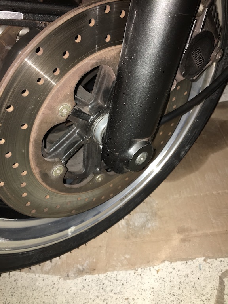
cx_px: 114
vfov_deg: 61.7
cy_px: 152
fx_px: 255
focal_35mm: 29
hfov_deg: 48.2
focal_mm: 4.15
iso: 40
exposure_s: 1/17
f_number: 2.2
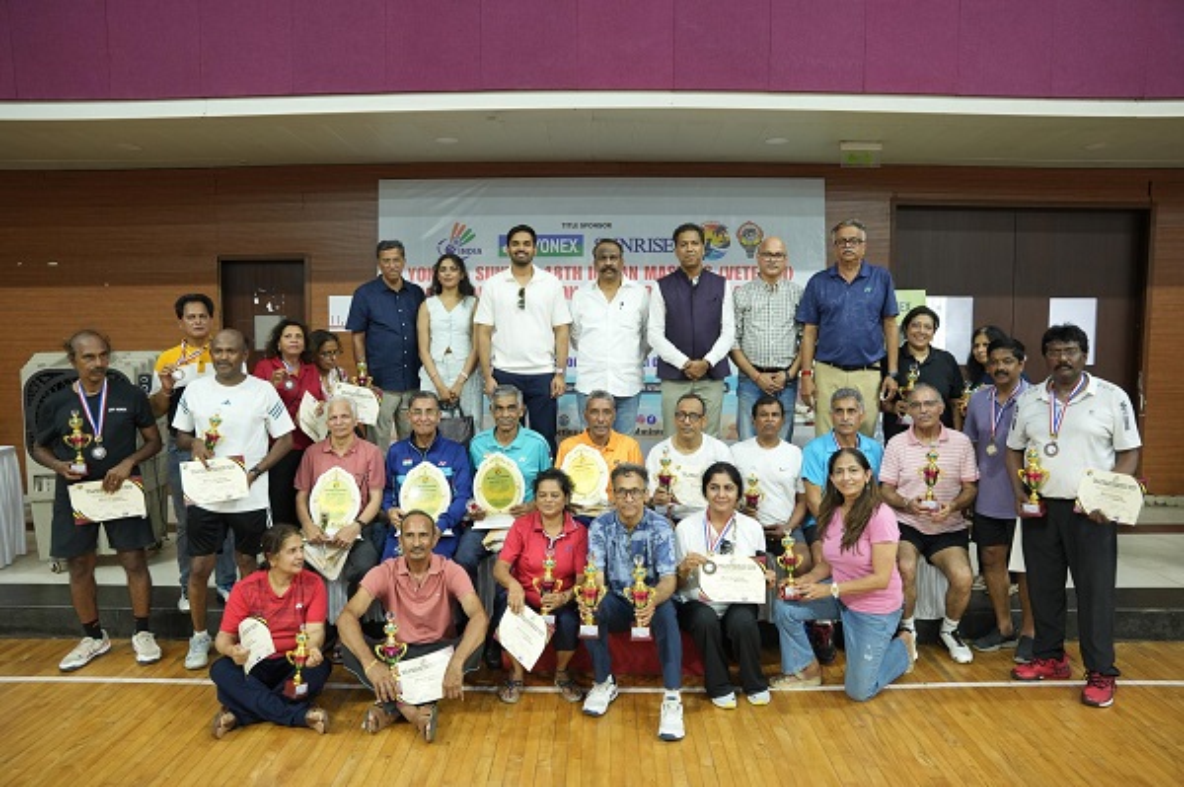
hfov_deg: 73.8
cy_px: 394
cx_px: 592
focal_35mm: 24
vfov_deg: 53.1
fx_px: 789
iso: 1000
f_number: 5
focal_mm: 24
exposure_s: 1/125
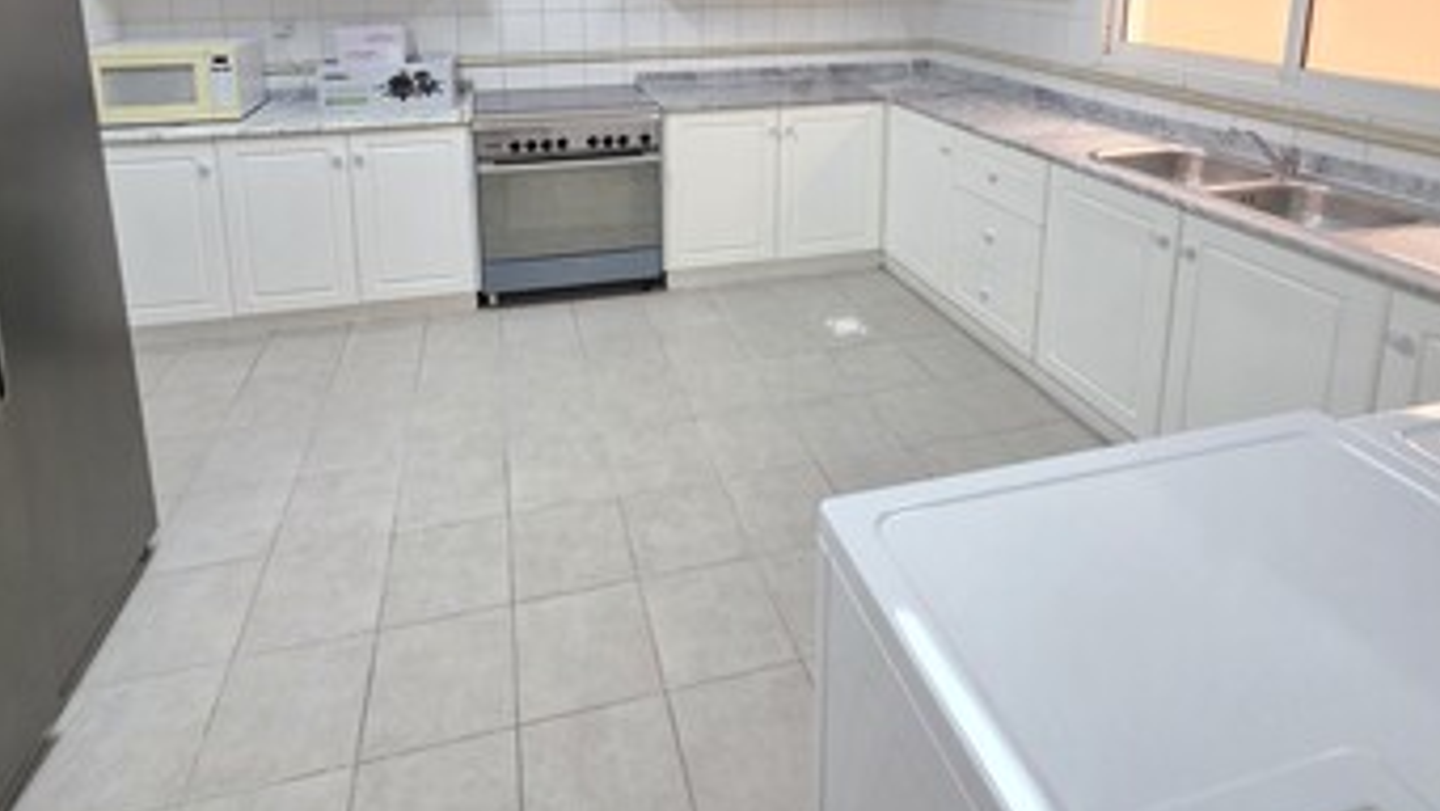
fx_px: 726
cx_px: 682
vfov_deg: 52.4
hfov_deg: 89.5
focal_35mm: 19
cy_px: 103
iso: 400
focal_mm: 2.2
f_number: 1.9
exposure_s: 1/50
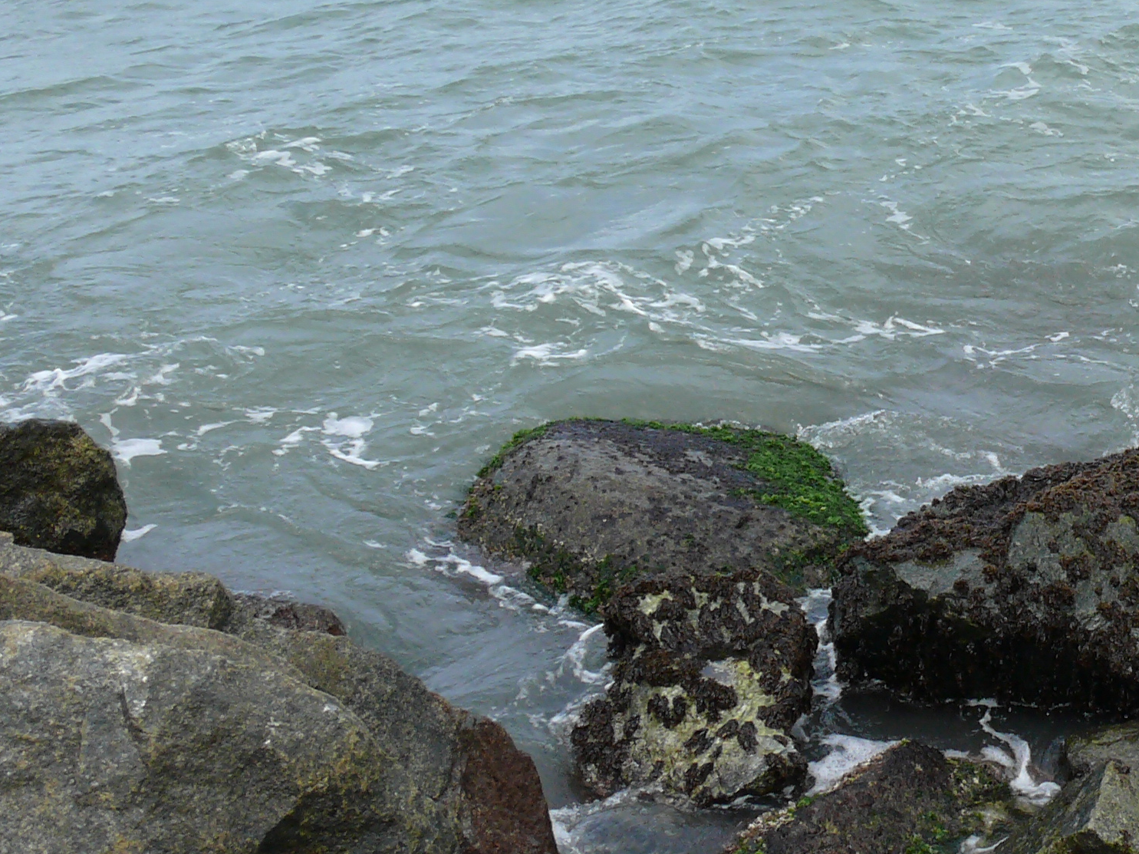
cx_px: 1217
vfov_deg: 17.2
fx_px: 2829
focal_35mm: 86
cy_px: 383
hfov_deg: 21.7
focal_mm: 7.4
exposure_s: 1/320
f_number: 5.6
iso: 100
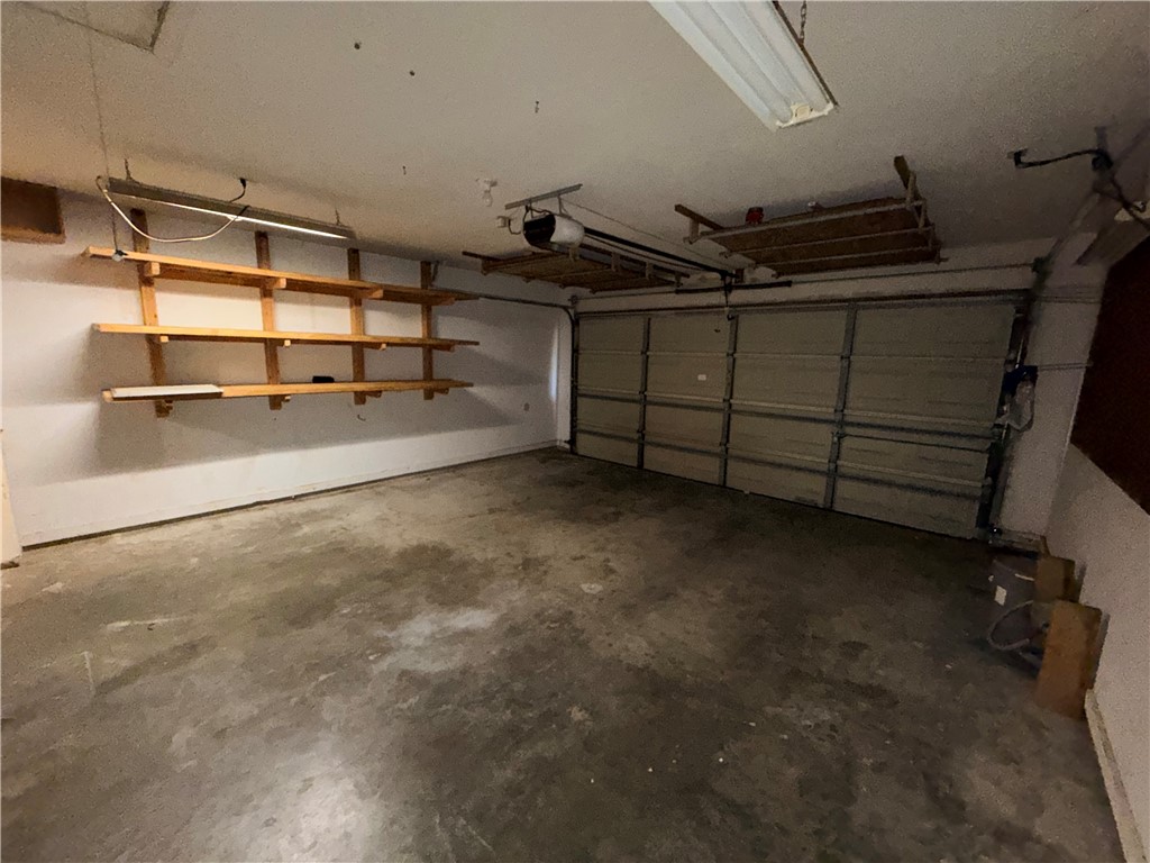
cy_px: 432
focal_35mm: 14
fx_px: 465
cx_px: 575
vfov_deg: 85.7
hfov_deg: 102.1
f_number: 2.2
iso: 400
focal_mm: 2.22
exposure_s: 1/40
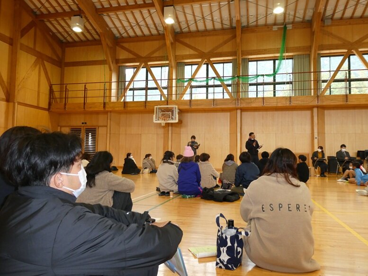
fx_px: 276
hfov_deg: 67.3
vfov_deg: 53.1
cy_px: 138
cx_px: 184
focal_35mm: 26
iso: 320
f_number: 3.4
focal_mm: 4.7
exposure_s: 1/60
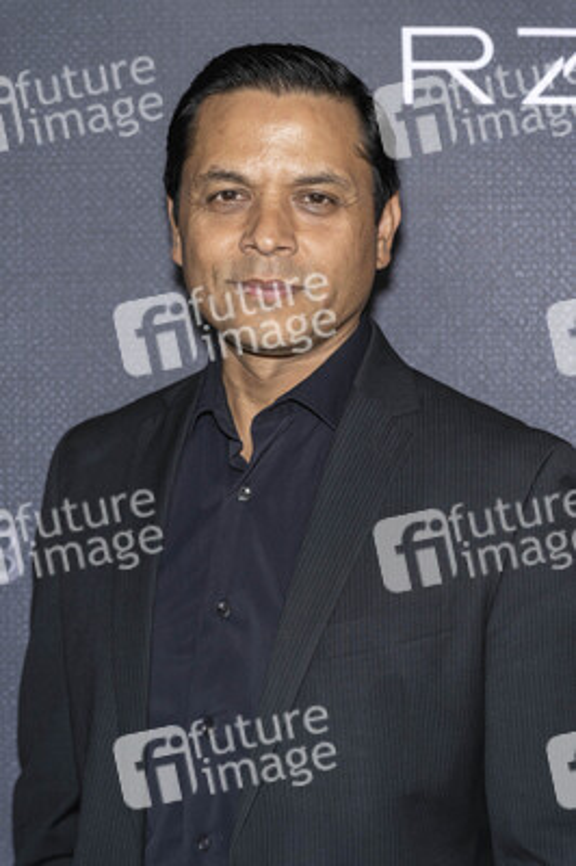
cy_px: 433
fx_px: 1899
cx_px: 288
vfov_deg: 25.7
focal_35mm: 79
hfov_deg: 17.2
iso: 800
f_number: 5.6
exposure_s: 1/200
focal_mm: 79
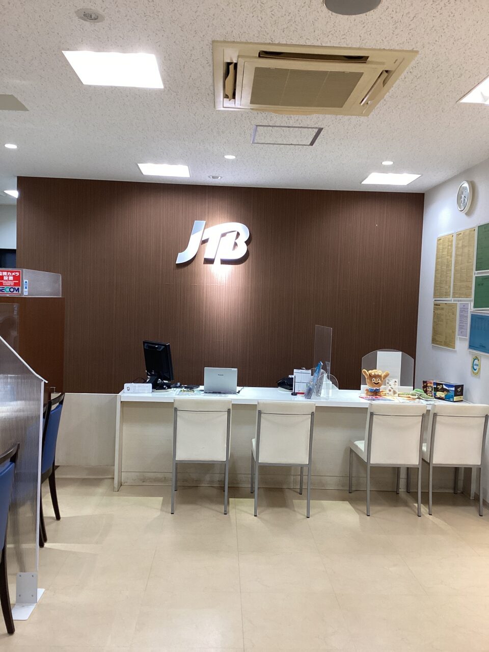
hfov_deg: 45.4
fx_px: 584
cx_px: 244
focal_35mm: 31
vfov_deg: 58.4
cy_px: 326
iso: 160
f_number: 2.4
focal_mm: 3.3
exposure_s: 1/60
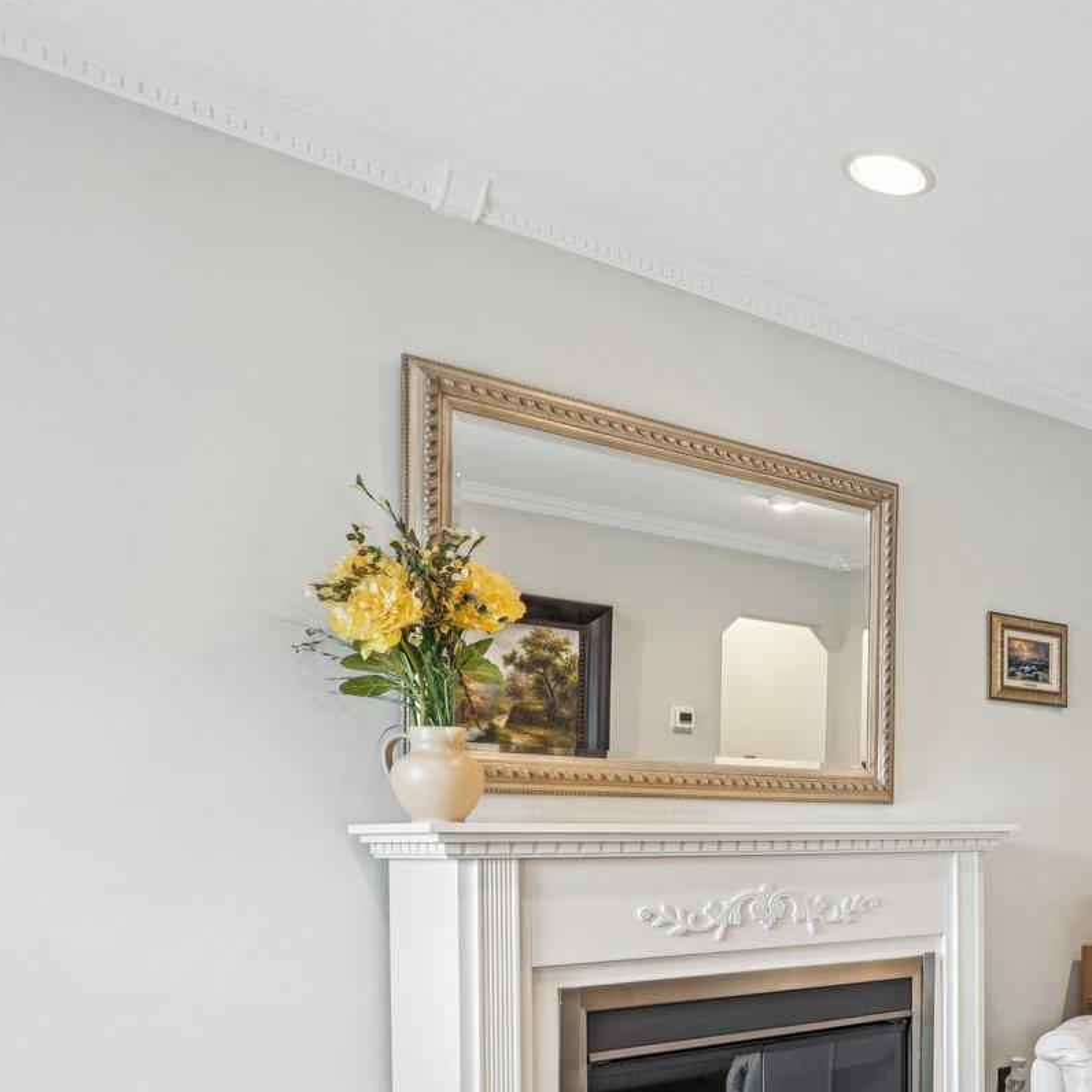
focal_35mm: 35
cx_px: 1268
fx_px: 1249
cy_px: 865
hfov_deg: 37.4
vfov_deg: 45.0
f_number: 8
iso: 250
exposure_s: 1/5
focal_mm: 16
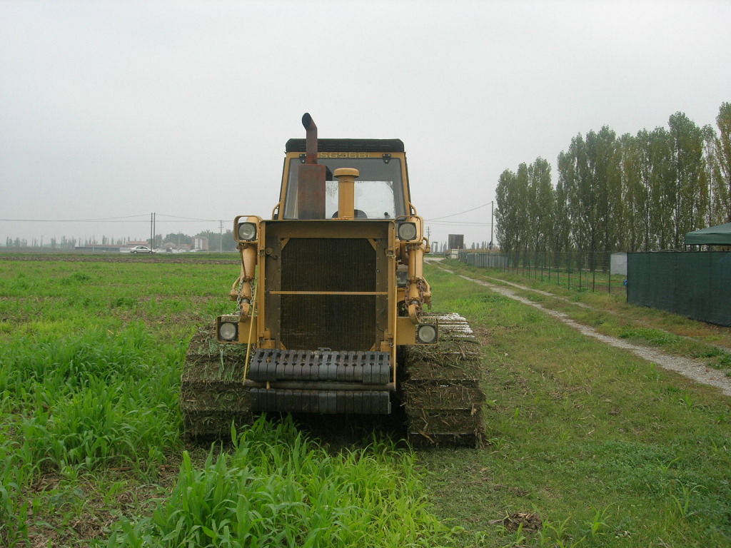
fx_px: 802
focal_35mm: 38
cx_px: 366
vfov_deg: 37.7
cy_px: 274
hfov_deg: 49.0
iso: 64
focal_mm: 7.8
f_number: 4.8
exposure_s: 1/122
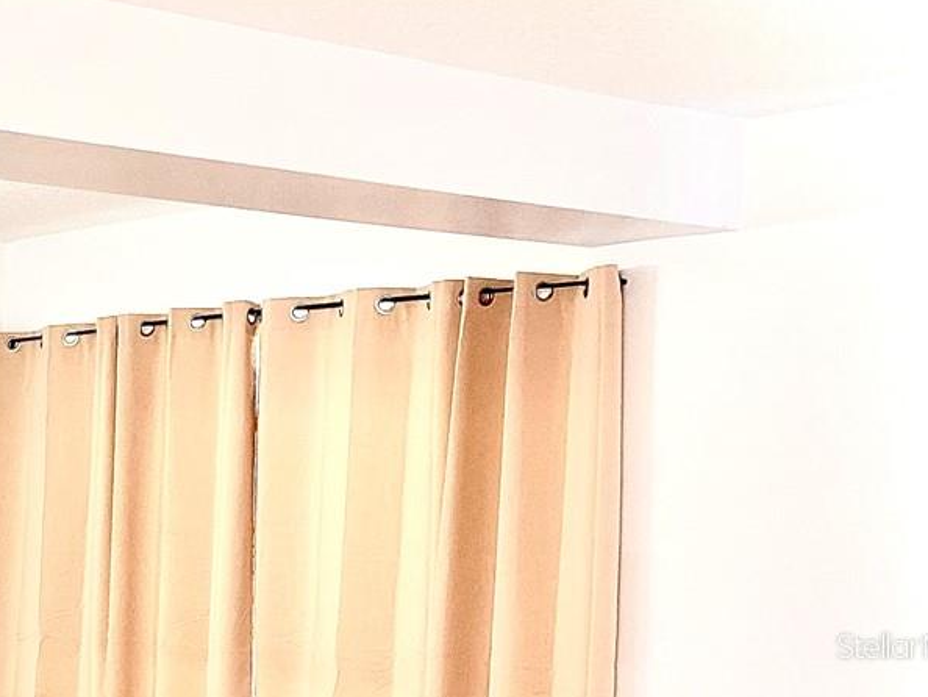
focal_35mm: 70
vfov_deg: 20.5
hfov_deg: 24.4
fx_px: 1877
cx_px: -266
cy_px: 645
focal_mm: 4.25
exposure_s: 1/120
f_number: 1.8
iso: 125
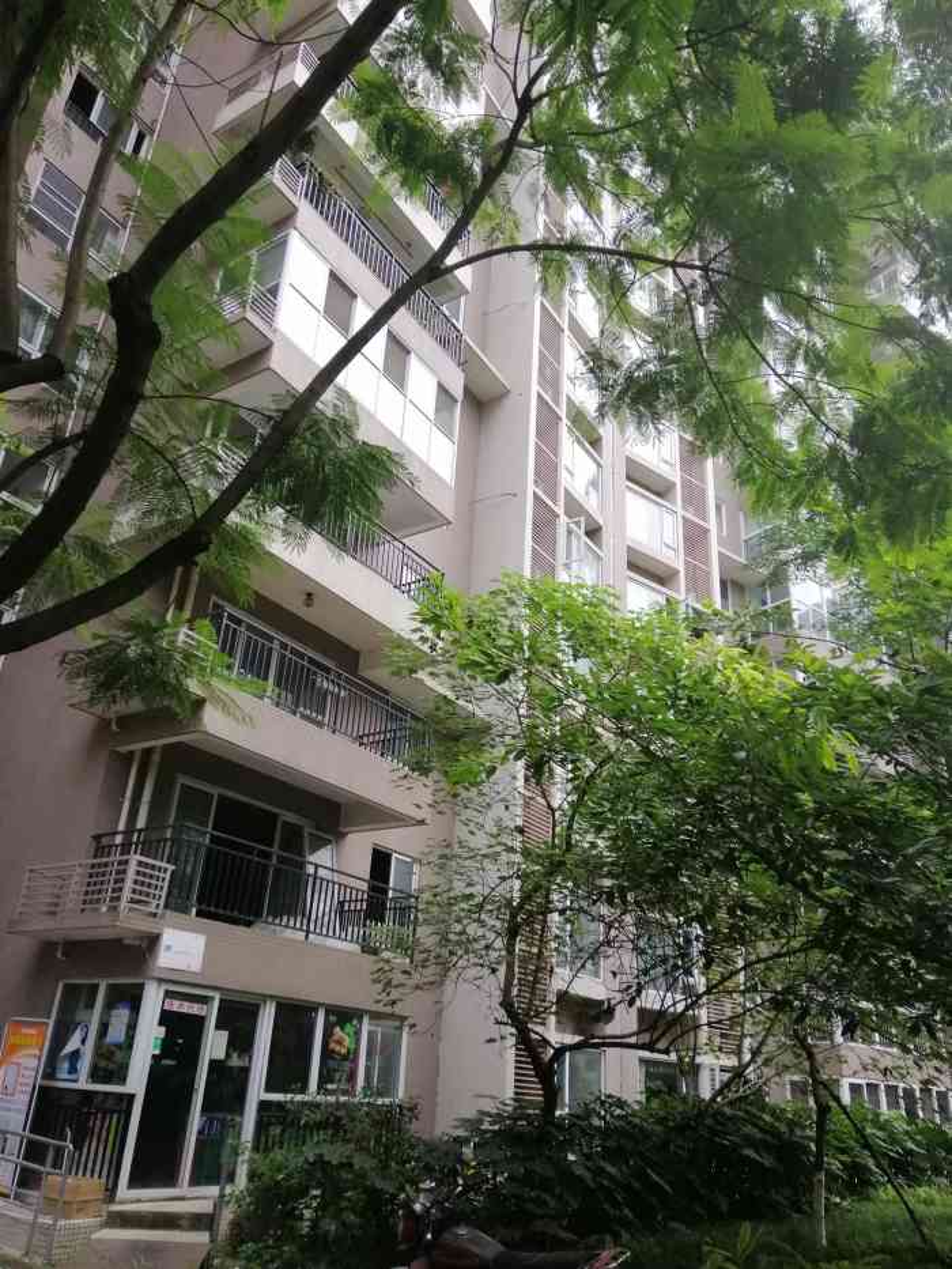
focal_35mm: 26
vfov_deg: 67.3
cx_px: 476
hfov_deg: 53.1
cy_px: 634
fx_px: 953
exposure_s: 1/400
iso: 160
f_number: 2.2
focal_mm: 3.81
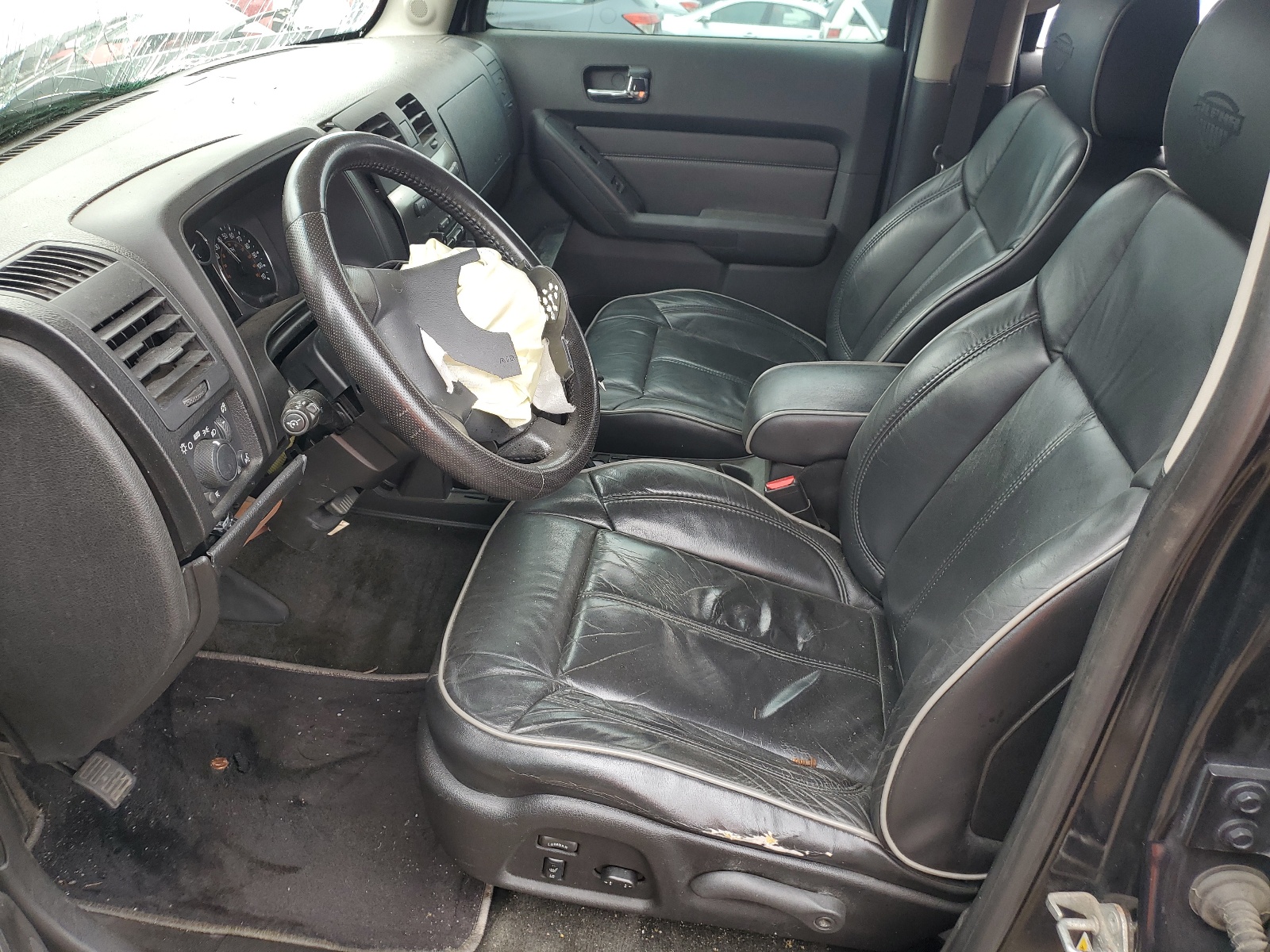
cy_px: 476
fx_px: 954
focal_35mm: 26
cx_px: 635
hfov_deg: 67.3
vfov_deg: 53.1
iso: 50
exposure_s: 1/196
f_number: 1.5
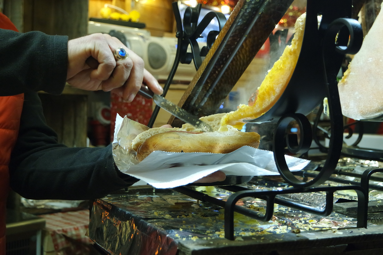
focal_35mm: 52
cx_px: 192
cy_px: 128
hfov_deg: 38.2
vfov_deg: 26.0
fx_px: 553
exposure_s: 1/125
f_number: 5
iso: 3200
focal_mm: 34
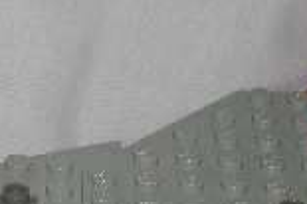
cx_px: 141
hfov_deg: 12.6
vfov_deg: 7.9
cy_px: 471
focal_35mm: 163
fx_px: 1389
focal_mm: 8
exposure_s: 1/60
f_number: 7.6
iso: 100
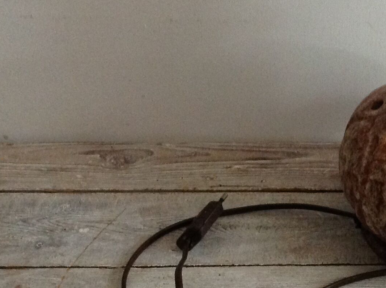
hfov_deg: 22.2
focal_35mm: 85
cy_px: 119
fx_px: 946
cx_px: 379
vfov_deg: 17.3
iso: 320
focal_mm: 4.28
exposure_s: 1/15
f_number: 2.4
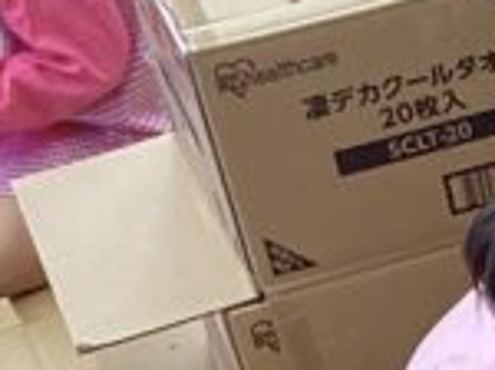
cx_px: 1046
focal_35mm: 159
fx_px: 2270
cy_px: 482
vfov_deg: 9.2
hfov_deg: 11.1
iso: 100
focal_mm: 3.3
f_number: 2.4
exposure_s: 1/60
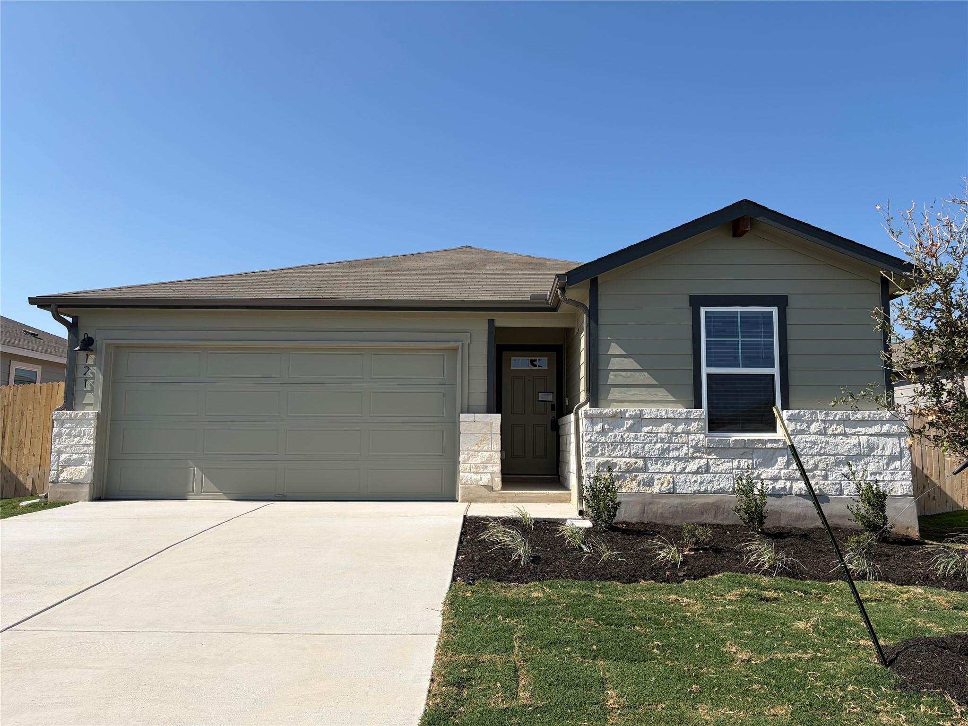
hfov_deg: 67.3
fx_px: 727
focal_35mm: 26
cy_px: 363
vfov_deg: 53.1
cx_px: 484
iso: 50
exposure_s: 1/4329
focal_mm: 5.96
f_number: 1.6
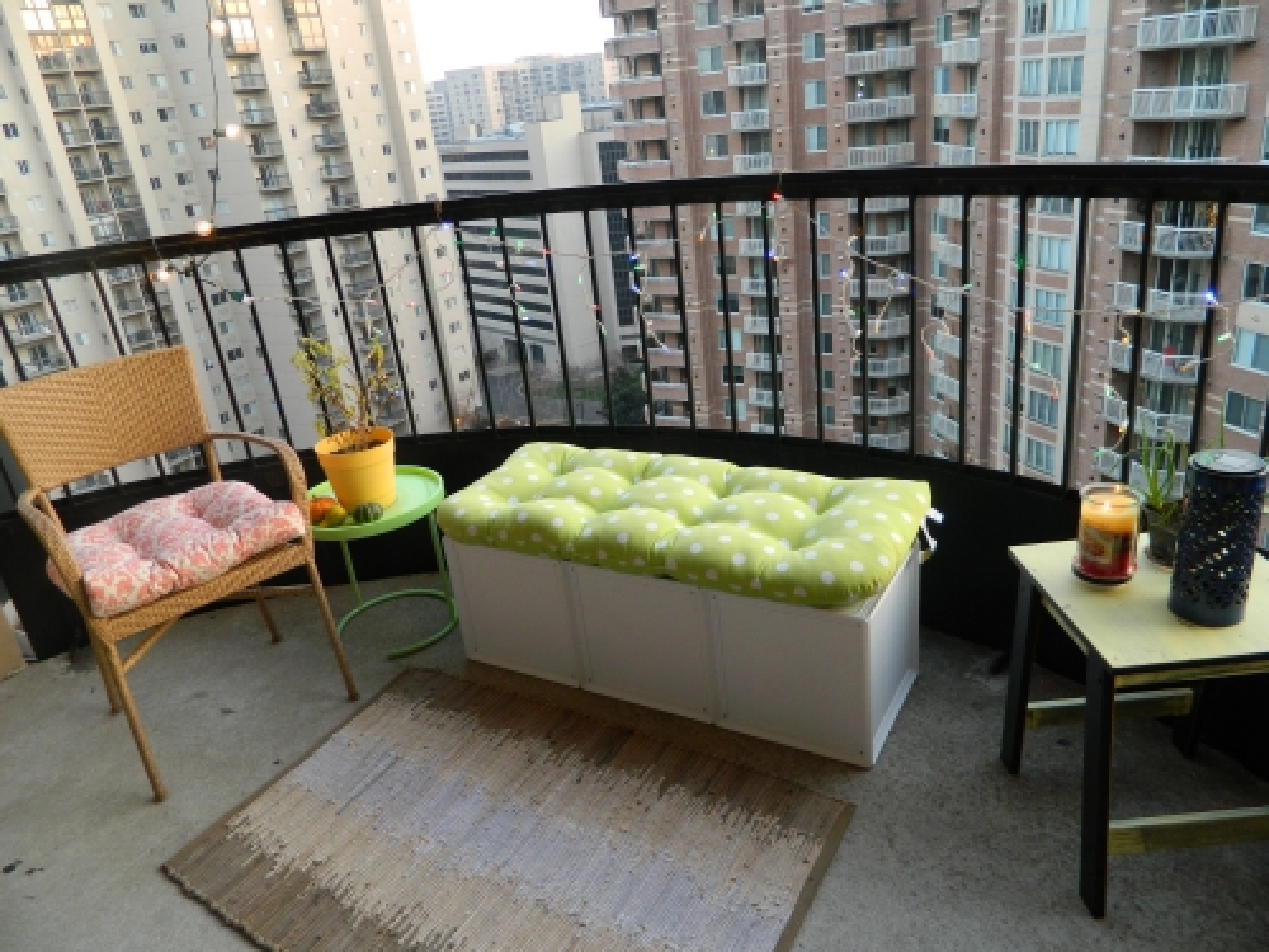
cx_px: 634
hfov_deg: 69.4
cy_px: 476
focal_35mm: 25
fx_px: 916
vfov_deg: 54.9
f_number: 3.1
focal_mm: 4.5
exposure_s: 1/30
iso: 125
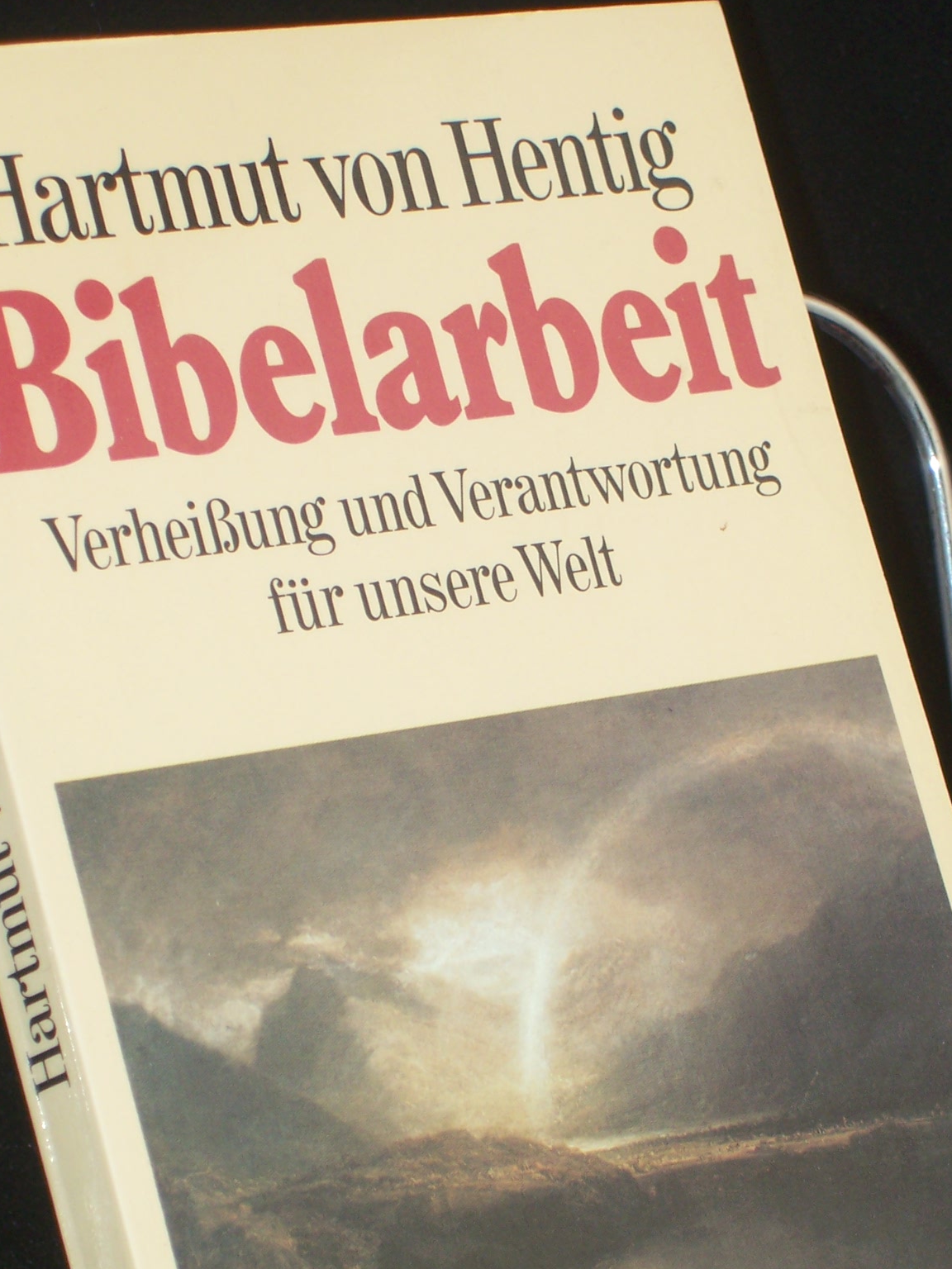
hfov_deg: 9.7
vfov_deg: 12.9
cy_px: 808
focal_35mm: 153
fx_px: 5610
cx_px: 598
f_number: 4.6
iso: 80
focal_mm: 16.8
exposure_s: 1/100
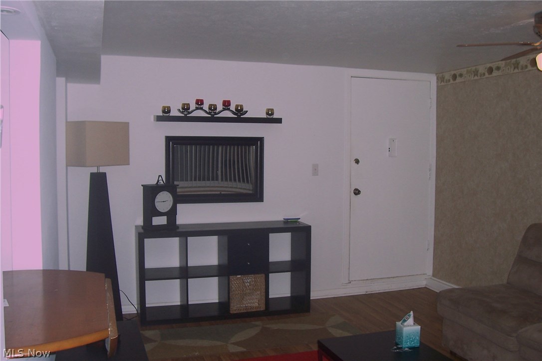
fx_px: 512
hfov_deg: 55.8
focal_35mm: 34
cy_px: 180
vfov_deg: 38.8
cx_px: 271
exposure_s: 1/60
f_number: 2.7
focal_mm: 5.6
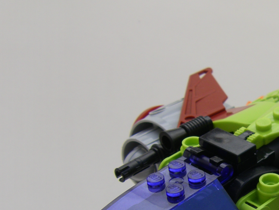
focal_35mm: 87
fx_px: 701
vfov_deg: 16.8
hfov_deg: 21.8
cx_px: 266
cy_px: 170
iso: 64
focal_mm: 6.3
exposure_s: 1/320
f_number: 3.5
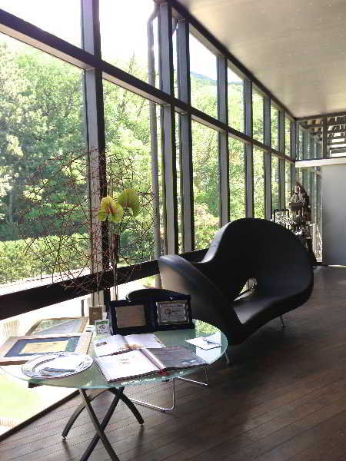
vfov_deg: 55.4
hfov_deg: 42.9
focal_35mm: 33
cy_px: 230
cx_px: 173
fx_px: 440
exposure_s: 1/60
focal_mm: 4.13
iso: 50
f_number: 2.4
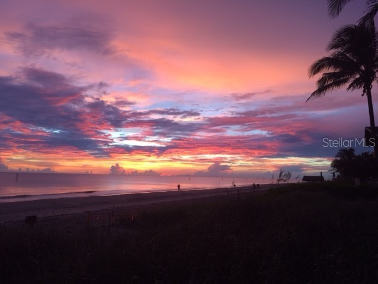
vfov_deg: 48.2
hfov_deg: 61.7
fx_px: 317
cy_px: 142
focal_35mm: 29
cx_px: 189
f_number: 2.2
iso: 32
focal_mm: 4.15
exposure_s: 1/40
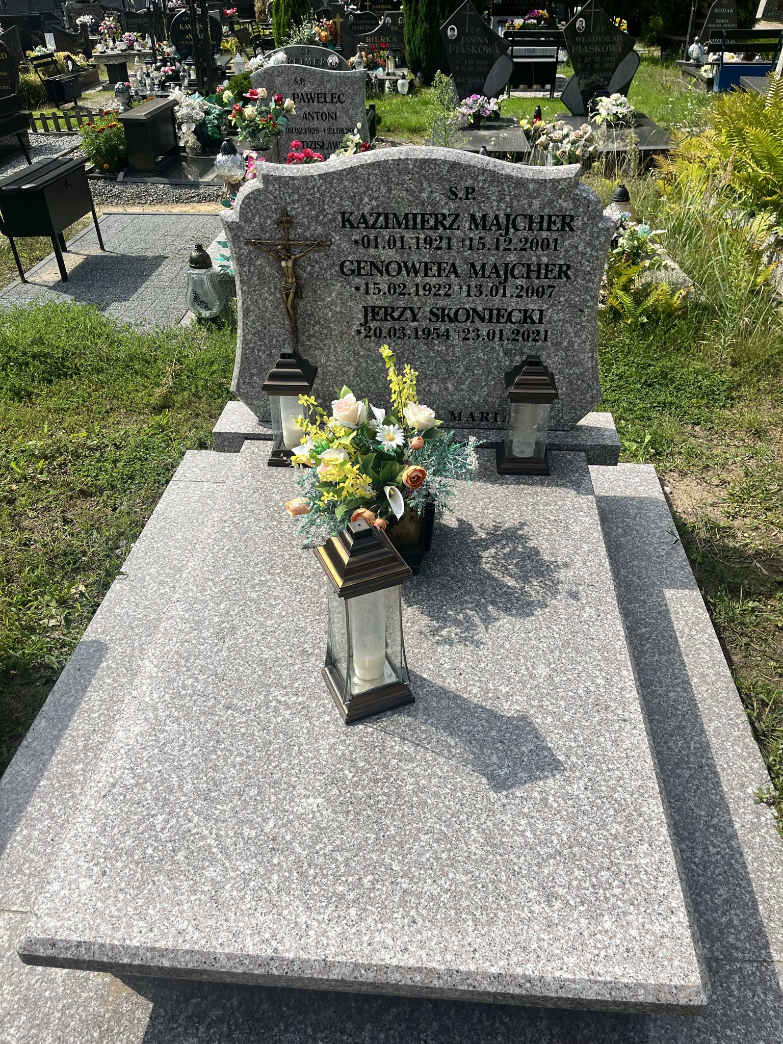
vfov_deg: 67.3
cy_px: 522
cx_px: 392
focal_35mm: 26
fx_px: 784
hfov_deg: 53.1
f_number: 1.6
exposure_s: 1/4651
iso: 50
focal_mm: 5.1
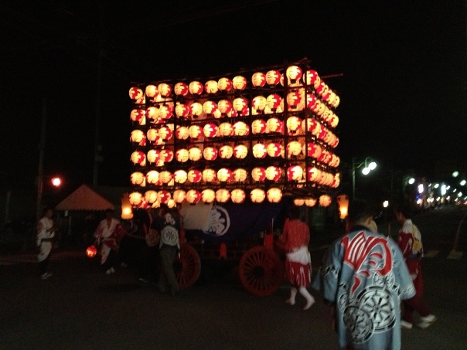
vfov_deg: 40.7
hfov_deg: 52.6
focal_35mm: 35
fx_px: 472
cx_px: 234
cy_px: 175
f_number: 2.4
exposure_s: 1/15
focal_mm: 4.28
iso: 800
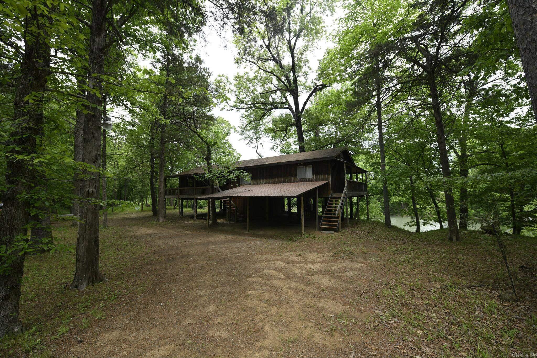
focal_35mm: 14
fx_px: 209
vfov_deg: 81.2
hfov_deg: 104.3
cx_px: 268
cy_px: 179
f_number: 5
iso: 64
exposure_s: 1/100
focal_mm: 14
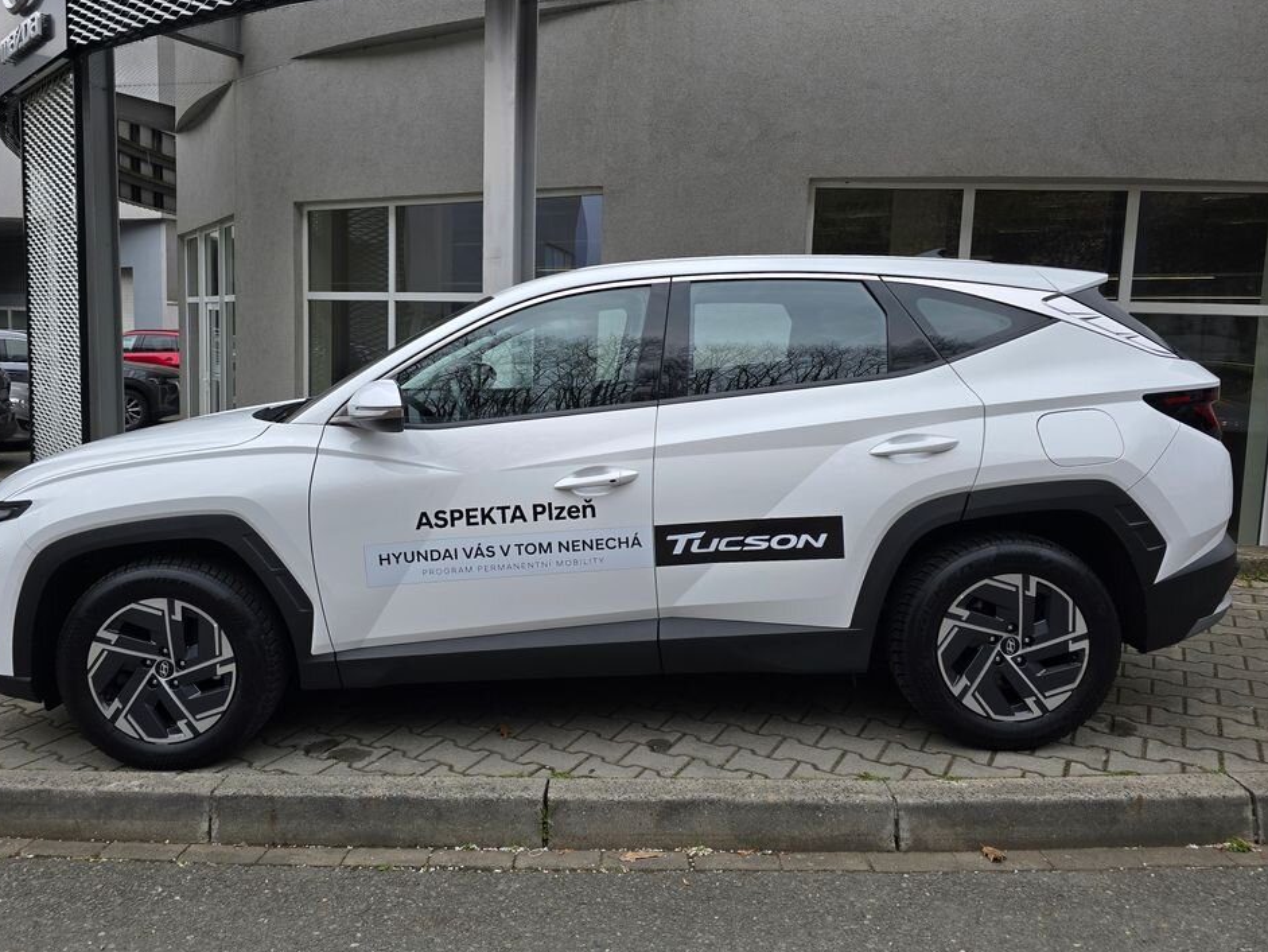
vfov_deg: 54.9
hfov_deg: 69.3
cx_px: 587
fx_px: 916
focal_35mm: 25
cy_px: 443
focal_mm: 6.3
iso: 12
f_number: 1.7
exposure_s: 1/242
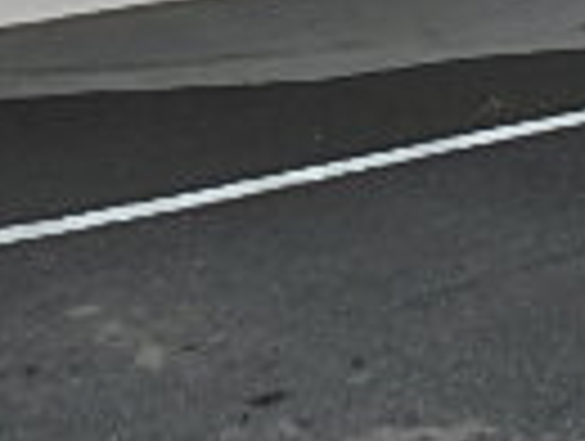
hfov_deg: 17.3
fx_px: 1744
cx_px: 855
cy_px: -270
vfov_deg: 13.4
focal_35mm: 103
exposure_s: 1/250
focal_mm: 3.7
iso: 125
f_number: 3.5
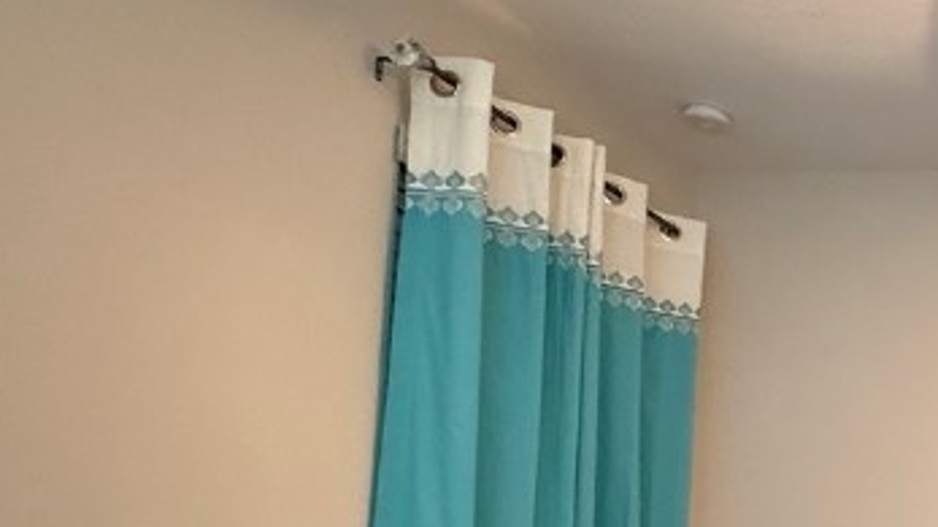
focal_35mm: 45
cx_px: 1192
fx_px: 1119
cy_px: 535
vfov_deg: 25.1
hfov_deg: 34.0
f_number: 2.2
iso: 1250
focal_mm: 2.22
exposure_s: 1/40
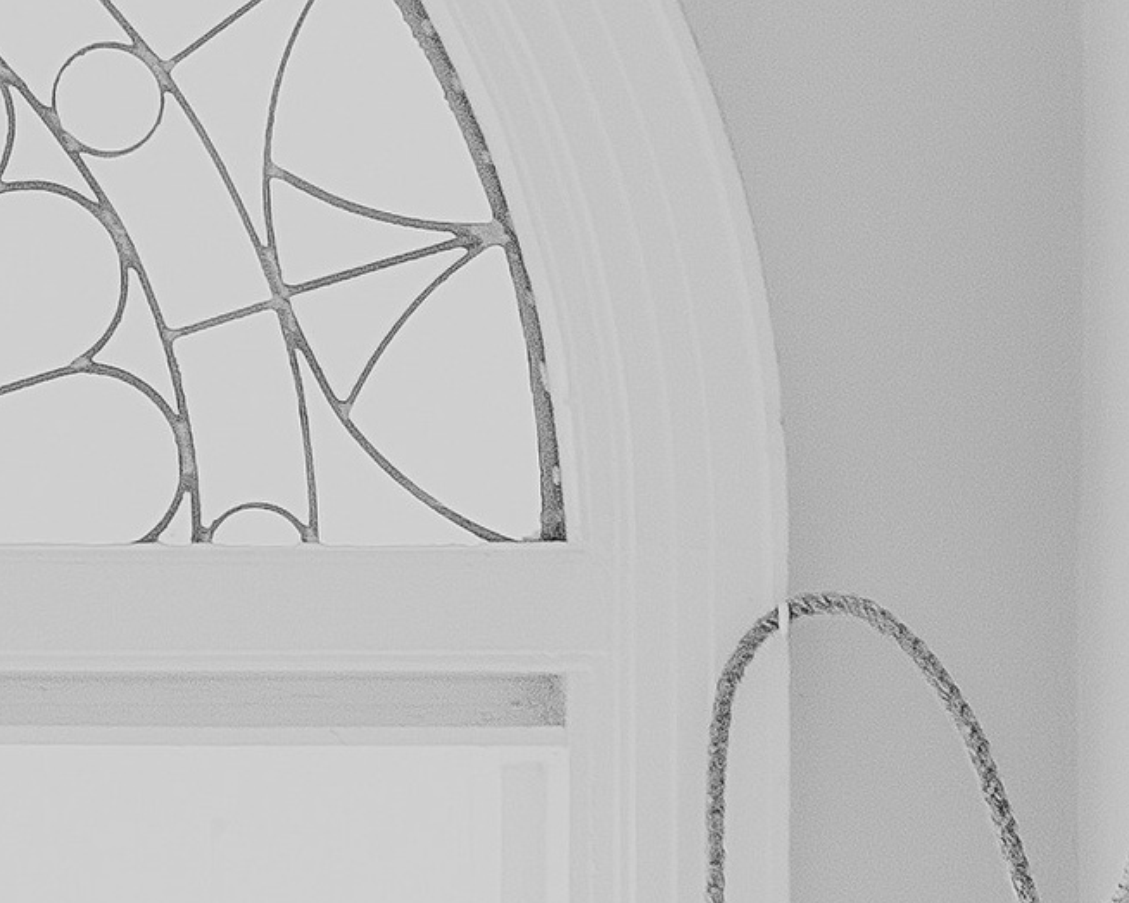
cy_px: 2802
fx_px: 6448
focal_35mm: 193
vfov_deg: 7.1
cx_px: -271
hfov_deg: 9.8
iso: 3200
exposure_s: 1/1000
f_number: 3.5
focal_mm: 35
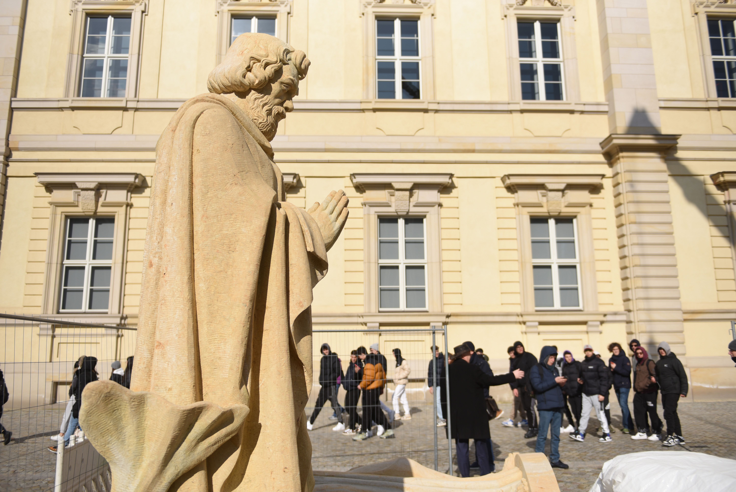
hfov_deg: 63.6
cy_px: 246
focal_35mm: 29
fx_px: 593
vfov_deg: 45.0
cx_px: 368
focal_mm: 29
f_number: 2.8
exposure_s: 1/4000
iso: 125
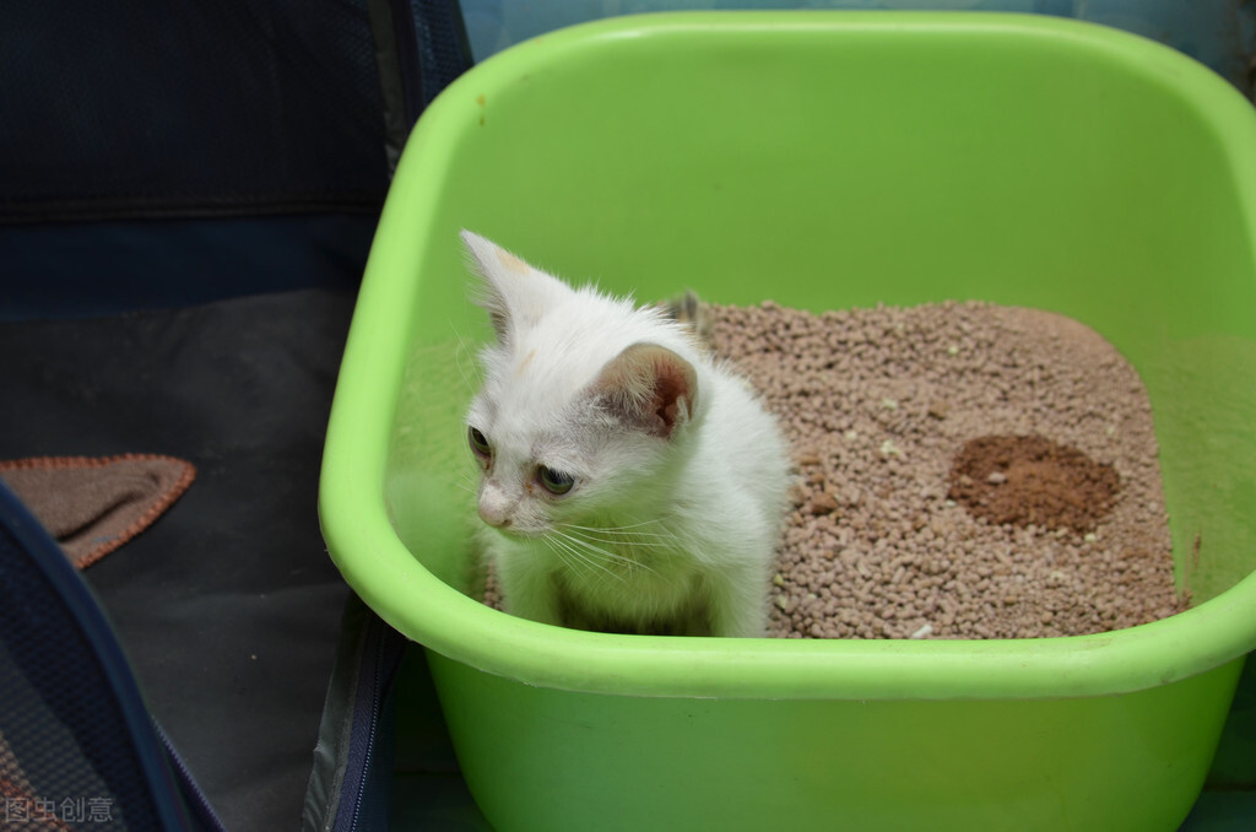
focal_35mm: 75
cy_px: 416
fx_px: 2611
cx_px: 628
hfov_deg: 27.0
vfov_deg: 18.1
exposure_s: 1/125
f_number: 9
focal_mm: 50
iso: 200
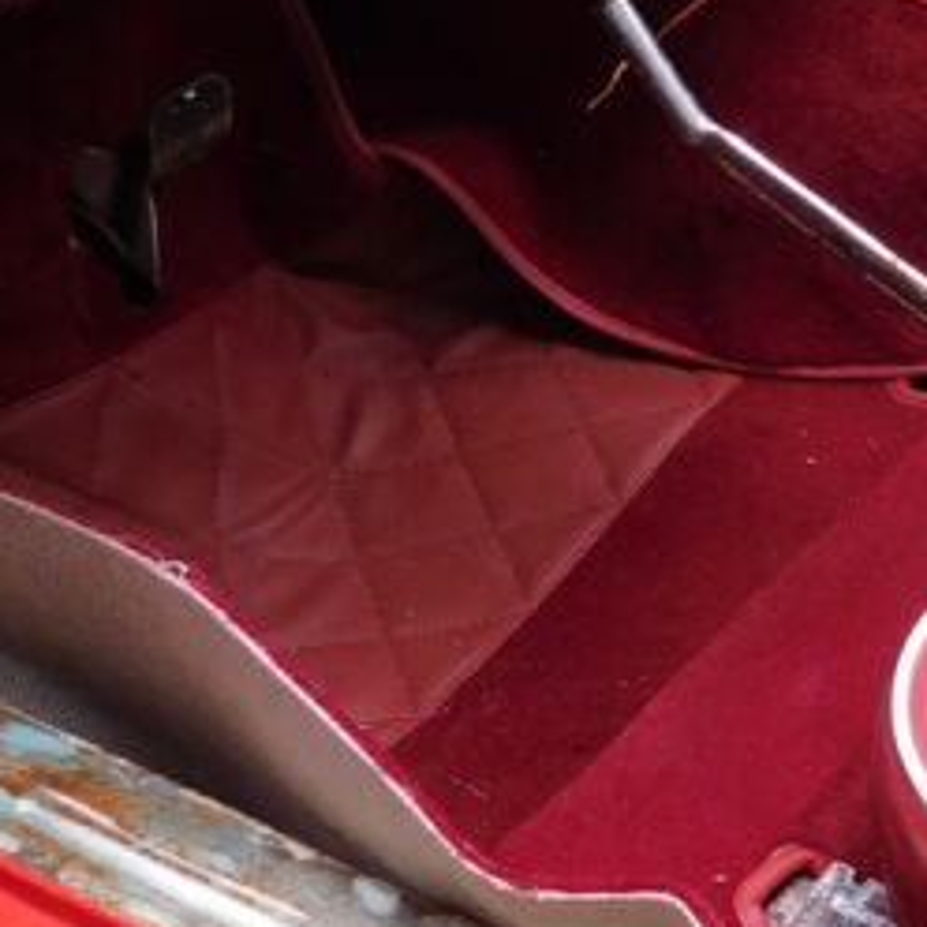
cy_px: 348
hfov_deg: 18.4
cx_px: 1376
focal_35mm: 84
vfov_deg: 20.6
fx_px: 2545
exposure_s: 1/40
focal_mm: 4
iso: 200
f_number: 3
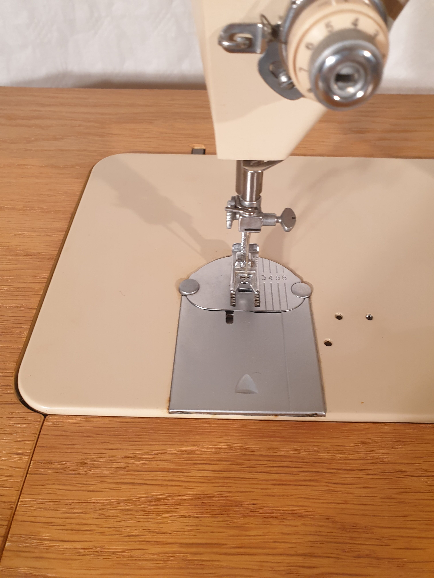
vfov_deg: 67.3
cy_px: 289
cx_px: 217
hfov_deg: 53.1
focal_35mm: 26
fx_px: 435
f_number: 2.4
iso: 100
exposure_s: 1/50
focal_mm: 4.3
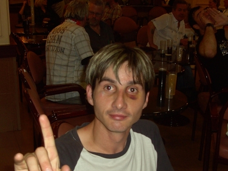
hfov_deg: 32.7
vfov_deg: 24.5
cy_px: 129
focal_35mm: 59
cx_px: 116
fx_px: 389
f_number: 2.8
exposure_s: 1/50
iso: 64
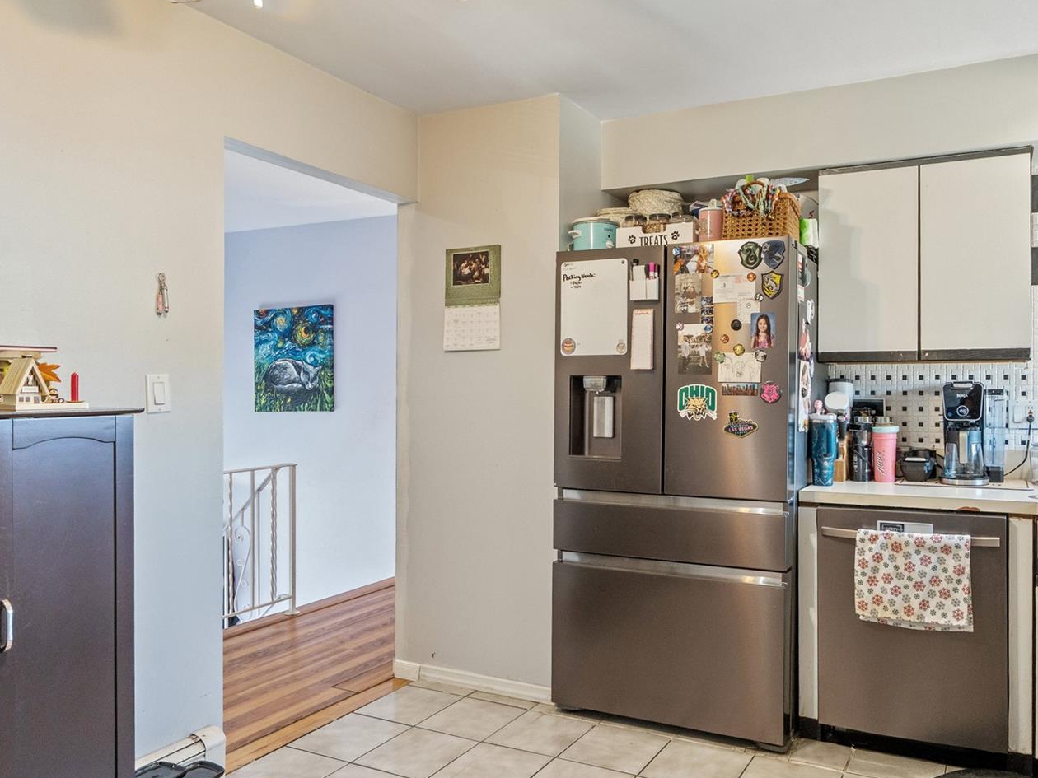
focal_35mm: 25
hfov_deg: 68.0
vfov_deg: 54.9
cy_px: 389
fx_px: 750
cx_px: 666
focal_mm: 16
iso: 1600
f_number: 6.3
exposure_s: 1/10
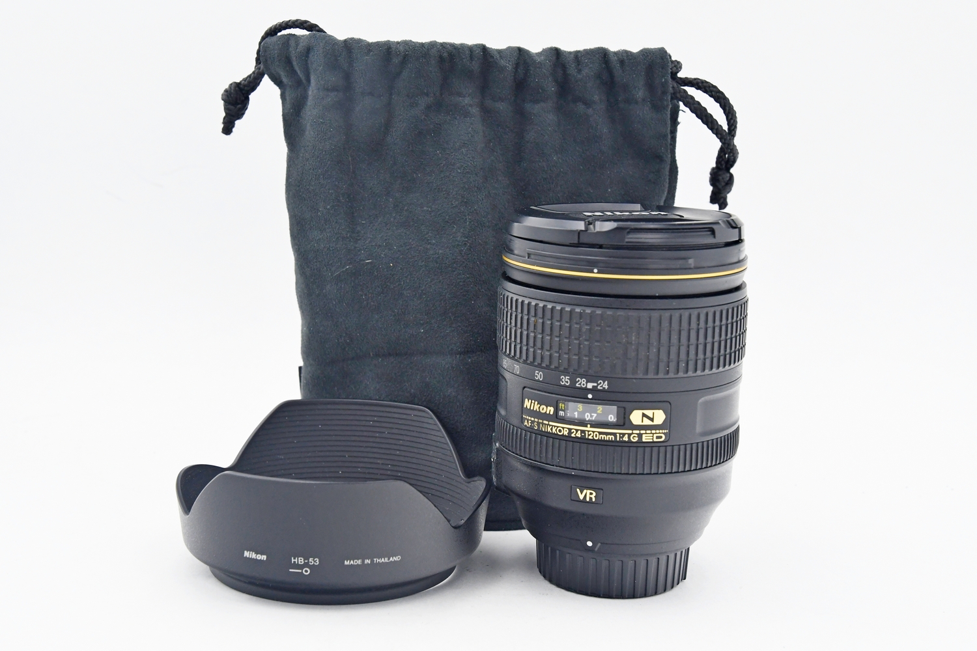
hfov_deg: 35.1
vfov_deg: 23.8
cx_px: 488
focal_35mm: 57
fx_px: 1547
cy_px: 326
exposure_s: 1/160
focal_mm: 38
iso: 1250
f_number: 7.1
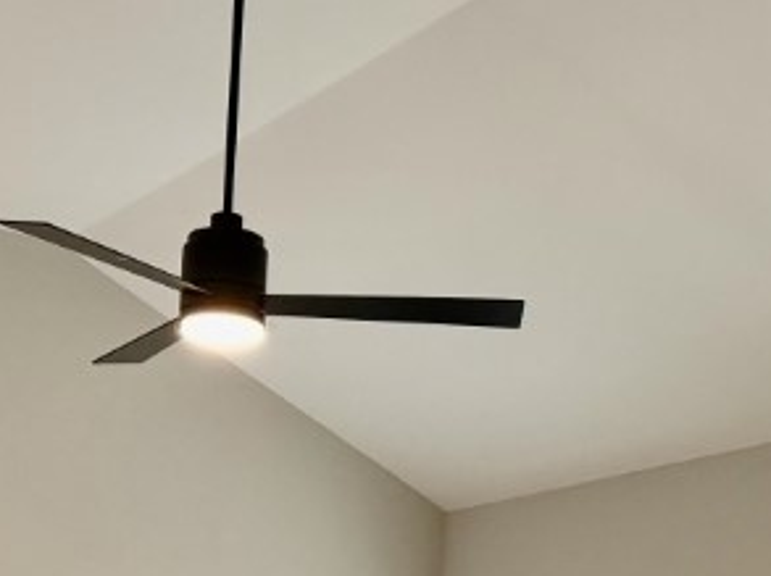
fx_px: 1869
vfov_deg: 15.8
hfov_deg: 23.2
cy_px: 923
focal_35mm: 84
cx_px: 263
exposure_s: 1/189
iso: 200
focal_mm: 6.76
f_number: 1.78
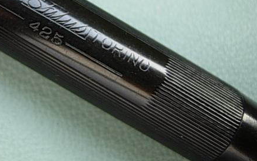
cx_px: 70
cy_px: 34
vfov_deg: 22.9
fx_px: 392
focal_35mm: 56
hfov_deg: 35.6
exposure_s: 1/13.8
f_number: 2.7
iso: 50
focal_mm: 7.5
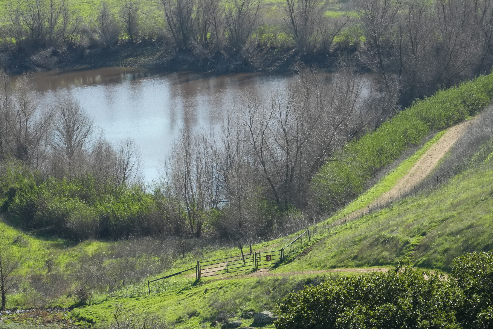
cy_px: 149
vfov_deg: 5.2
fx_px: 3615
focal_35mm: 264
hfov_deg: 7.8
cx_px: 186
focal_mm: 161
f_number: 6.3
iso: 640
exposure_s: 1/1250
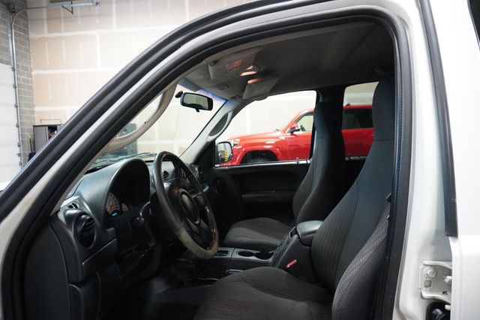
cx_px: 240
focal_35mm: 24
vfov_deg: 53.1
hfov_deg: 73.8
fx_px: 320
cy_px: 160
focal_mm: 16
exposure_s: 1/125
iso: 6400
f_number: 3.5
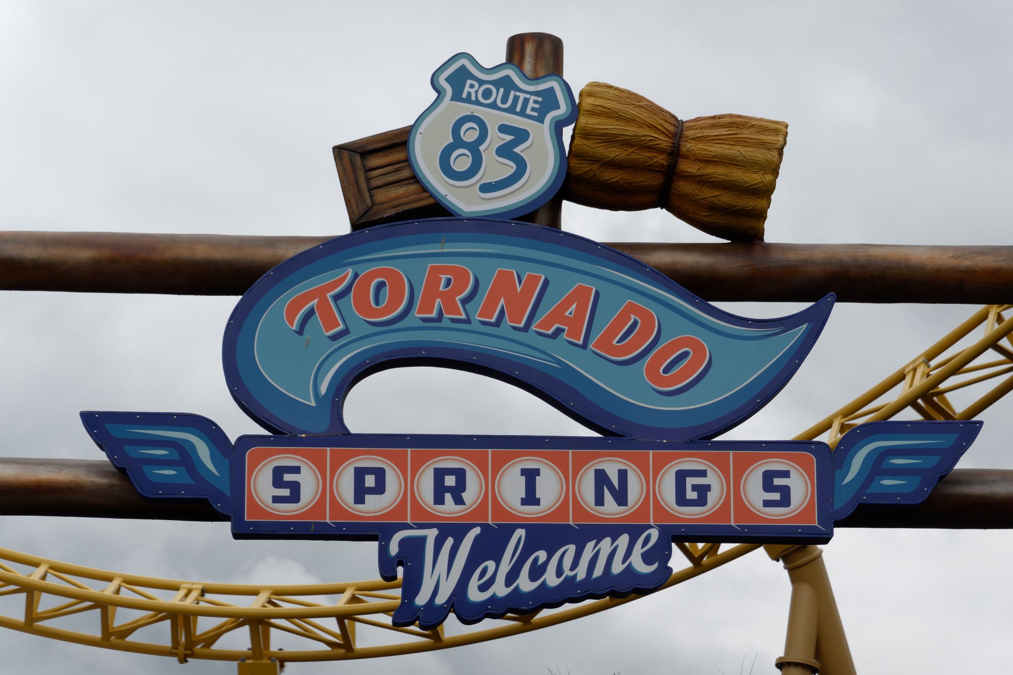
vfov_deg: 11.1
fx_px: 3489
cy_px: 338
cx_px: 506
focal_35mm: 124
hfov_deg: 16.5
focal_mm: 45.2
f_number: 4.5
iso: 125
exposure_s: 1/800
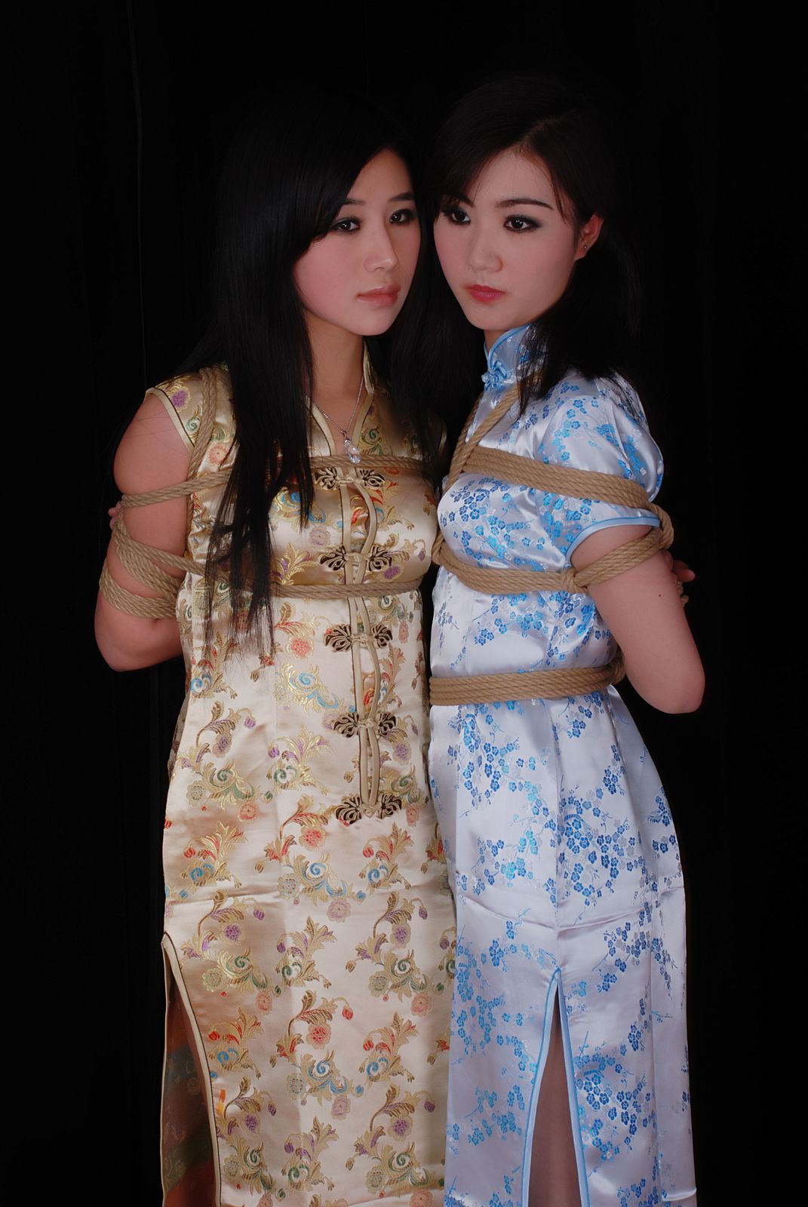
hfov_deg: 19.0
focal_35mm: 72
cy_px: 604
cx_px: 404
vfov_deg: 28.0
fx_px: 2417
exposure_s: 1/8
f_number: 10
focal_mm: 48
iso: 100
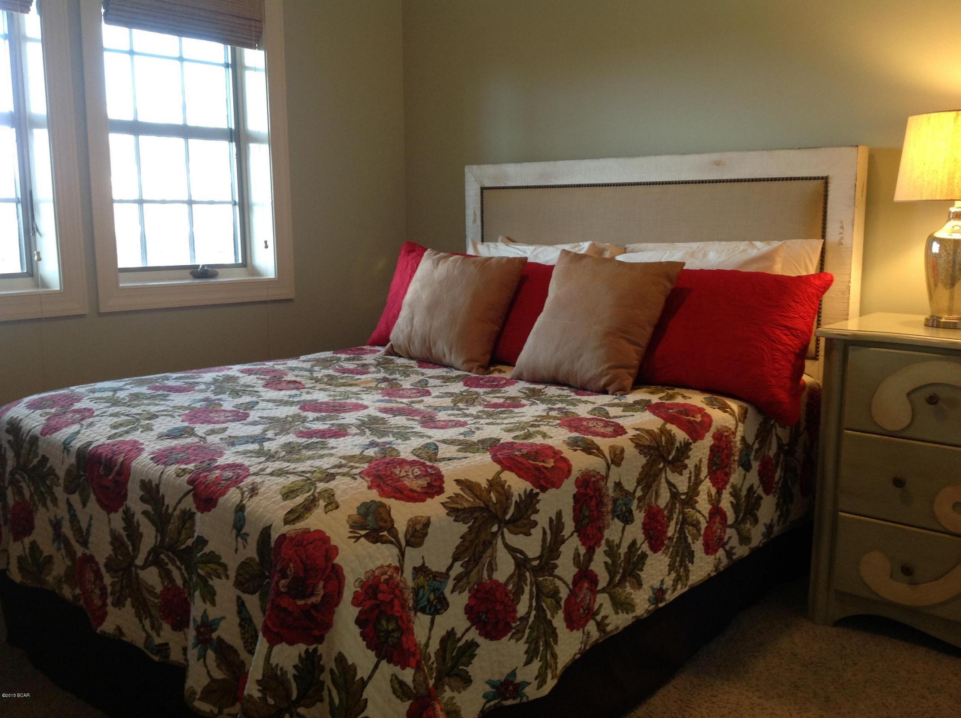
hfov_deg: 52.7
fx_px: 970
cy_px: 359
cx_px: 480
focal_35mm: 35
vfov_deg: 40.6
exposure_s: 1/15
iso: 80
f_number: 2.4
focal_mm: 4.28
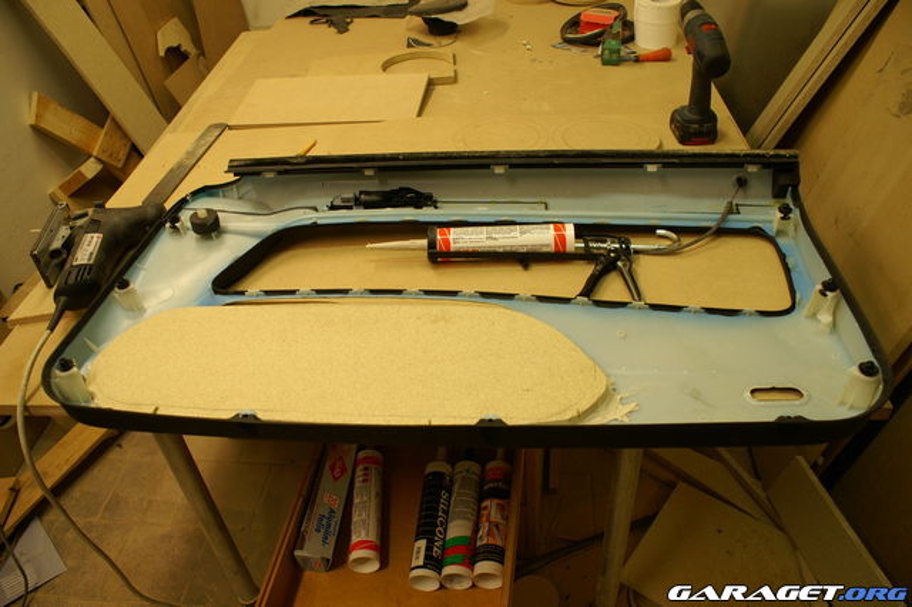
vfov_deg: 47.9
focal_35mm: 27
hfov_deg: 67.4
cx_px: 456
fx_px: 684
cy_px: 304
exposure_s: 1/30
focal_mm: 18
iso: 125
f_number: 3.5
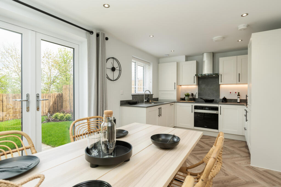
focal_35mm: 19
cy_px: 94
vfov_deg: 64.6
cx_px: 140
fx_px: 148
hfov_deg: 86.9
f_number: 7.1
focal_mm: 19
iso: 200
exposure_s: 1/15
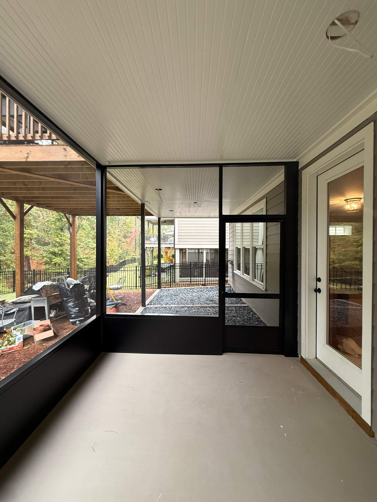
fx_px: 203
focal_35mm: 14
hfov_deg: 85.7
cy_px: 251
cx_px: 188
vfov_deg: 102.1
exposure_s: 1/60
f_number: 2.2
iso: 250
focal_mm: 2.22
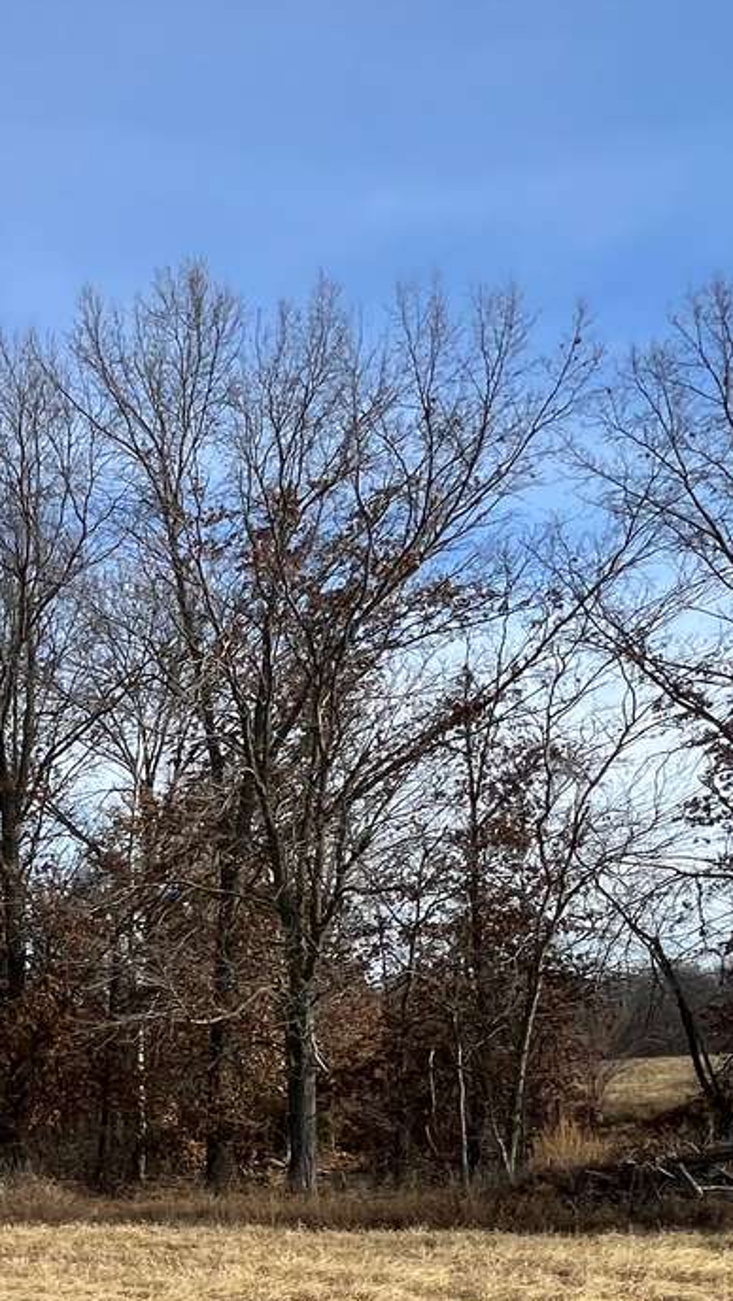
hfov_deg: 25.3
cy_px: 1148
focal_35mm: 37
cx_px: -327
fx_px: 1277
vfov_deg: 48.8
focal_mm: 1.57
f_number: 1.8
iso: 32
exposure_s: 1/1233
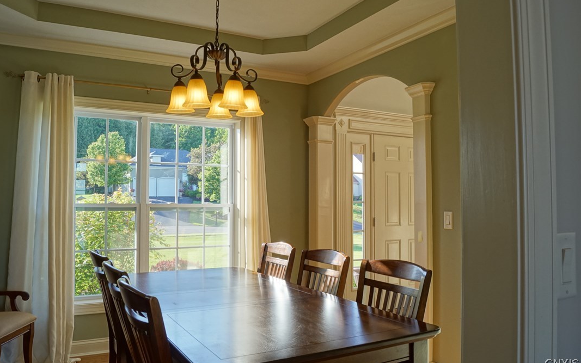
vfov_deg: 44.5
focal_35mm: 28
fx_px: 443
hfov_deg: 66.5
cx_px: 286
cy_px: 175
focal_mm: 18
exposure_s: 1/80
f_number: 9
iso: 800
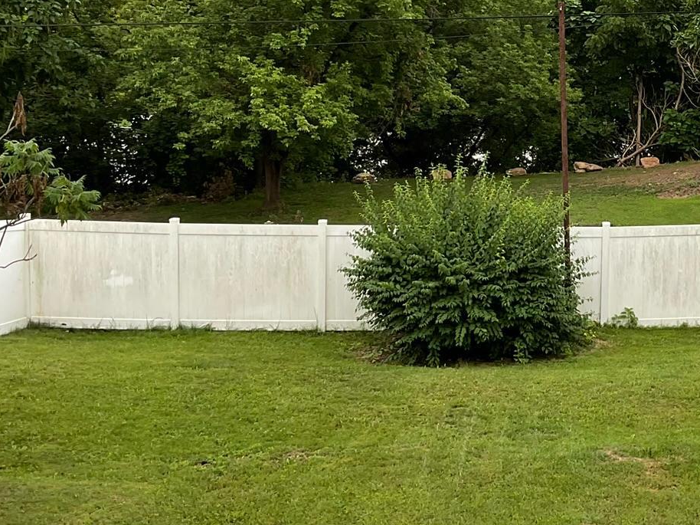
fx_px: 1314
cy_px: 109
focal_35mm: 65
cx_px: 635
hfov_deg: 28.6
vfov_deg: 22.3
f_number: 1.8
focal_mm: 3
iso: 16
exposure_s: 1/120
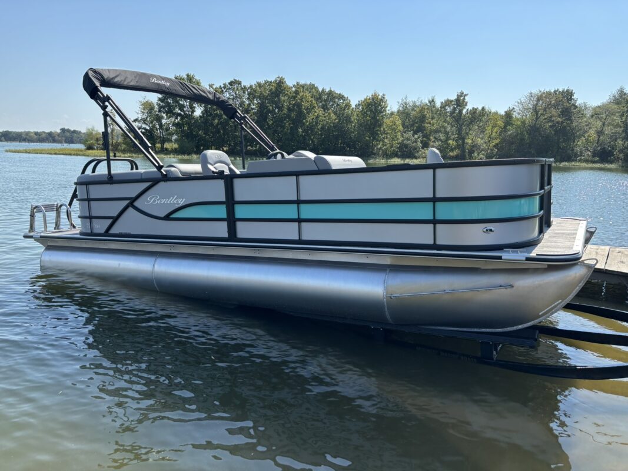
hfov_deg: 67.3
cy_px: 236
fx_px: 472
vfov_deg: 53.1
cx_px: 314
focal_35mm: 26
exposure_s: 1/2105
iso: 50
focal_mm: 5.96
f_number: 1.6
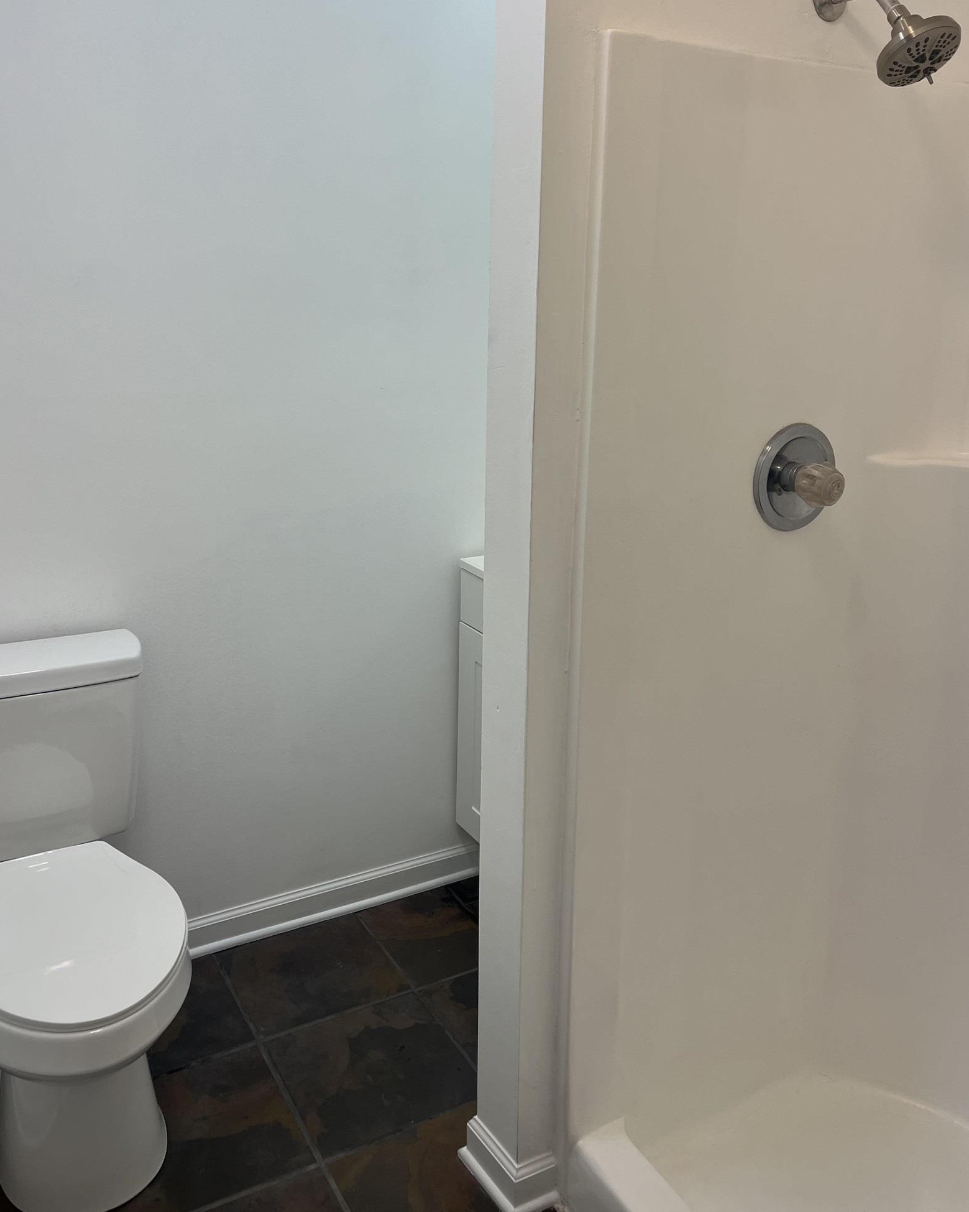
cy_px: 548
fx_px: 1076
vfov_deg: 58.7
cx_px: 485
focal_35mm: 30
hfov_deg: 48.5
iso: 40
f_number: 1.6
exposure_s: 1/120
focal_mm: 5.1
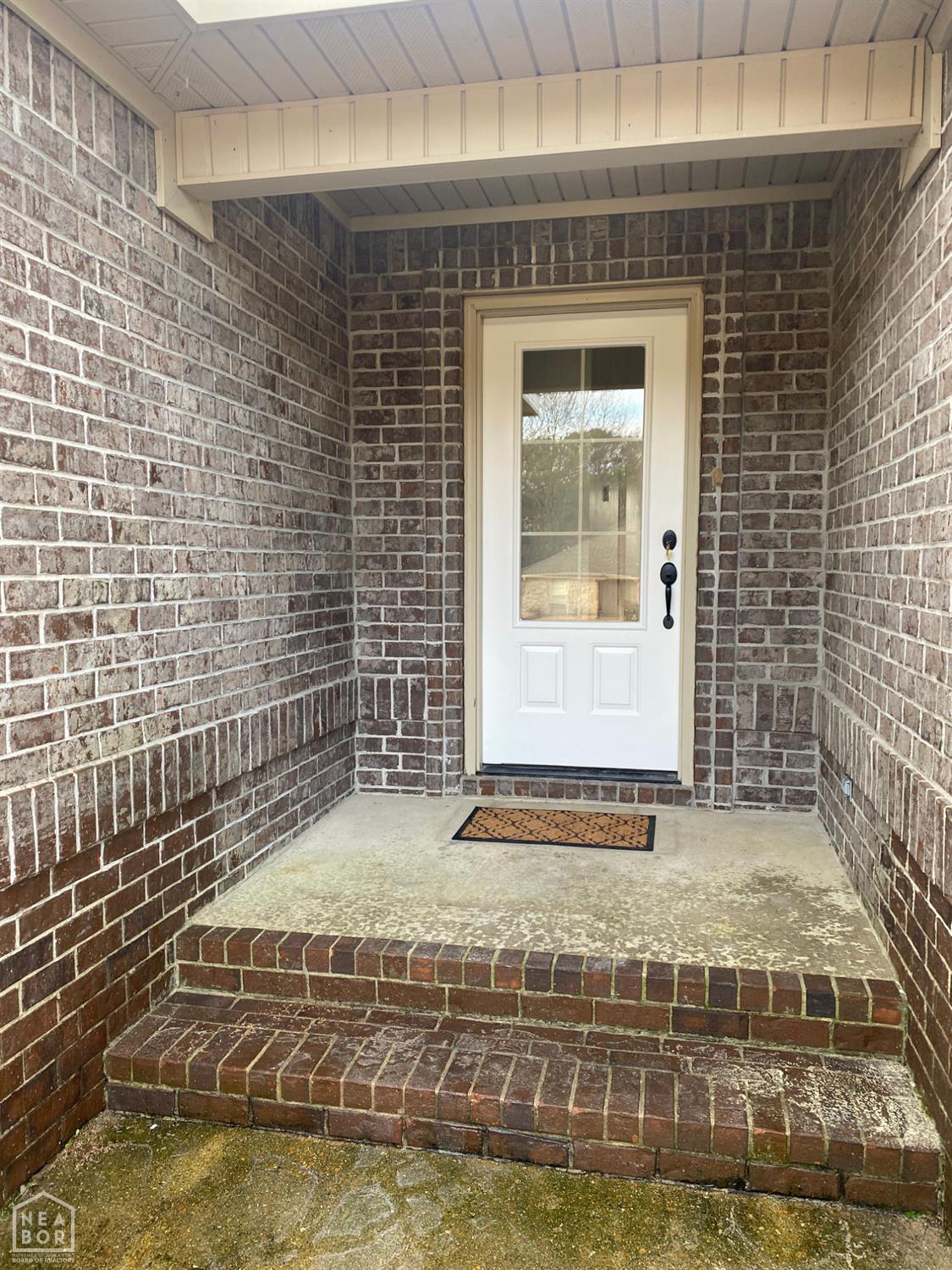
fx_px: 953
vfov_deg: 67.3
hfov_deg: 53.1
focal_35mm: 26
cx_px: 476
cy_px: 635
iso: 80
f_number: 1.8
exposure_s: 1/122
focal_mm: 4.25
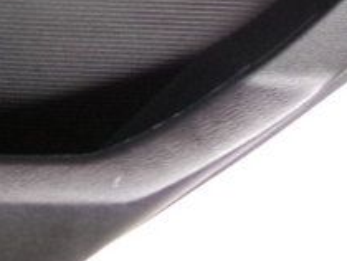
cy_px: -332
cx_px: -109
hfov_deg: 15.9
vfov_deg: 11.0
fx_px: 1174
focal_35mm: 117
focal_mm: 4.3
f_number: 3.7
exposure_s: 1/60
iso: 567
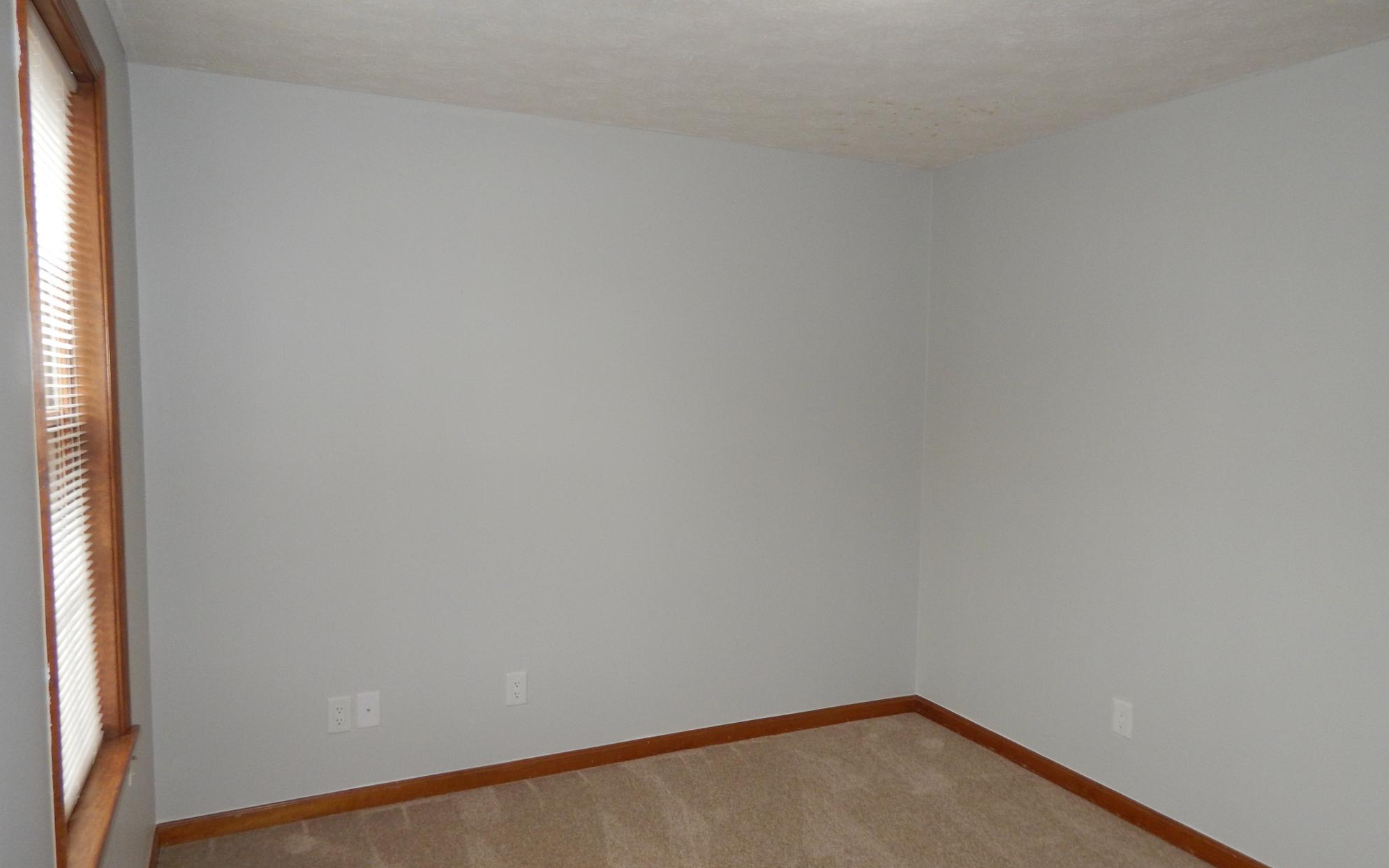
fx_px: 909
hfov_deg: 74.8
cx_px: 710
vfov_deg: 51.1
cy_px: 454
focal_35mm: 24
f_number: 3
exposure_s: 1/30
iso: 200
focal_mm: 4
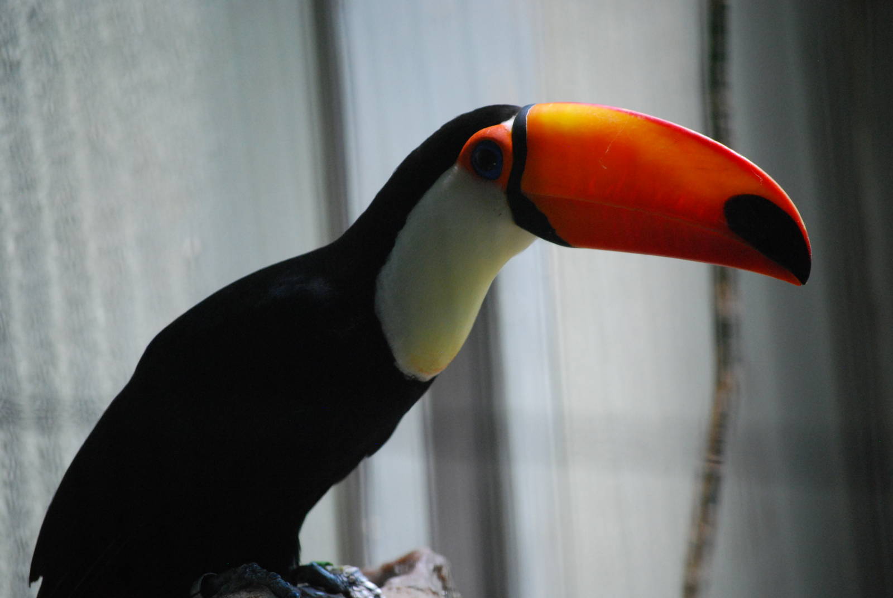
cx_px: 446
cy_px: 299
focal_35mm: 218
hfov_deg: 9.5
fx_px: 5402
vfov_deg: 6.3
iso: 1100
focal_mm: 145
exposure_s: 1/500
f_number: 5.3
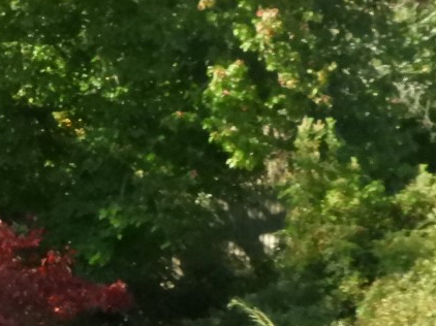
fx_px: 8598
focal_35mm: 683
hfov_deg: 2.9
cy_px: 239
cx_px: -276
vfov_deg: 2.2
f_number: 5.3
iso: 1600
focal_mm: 35.8
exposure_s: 1/2000
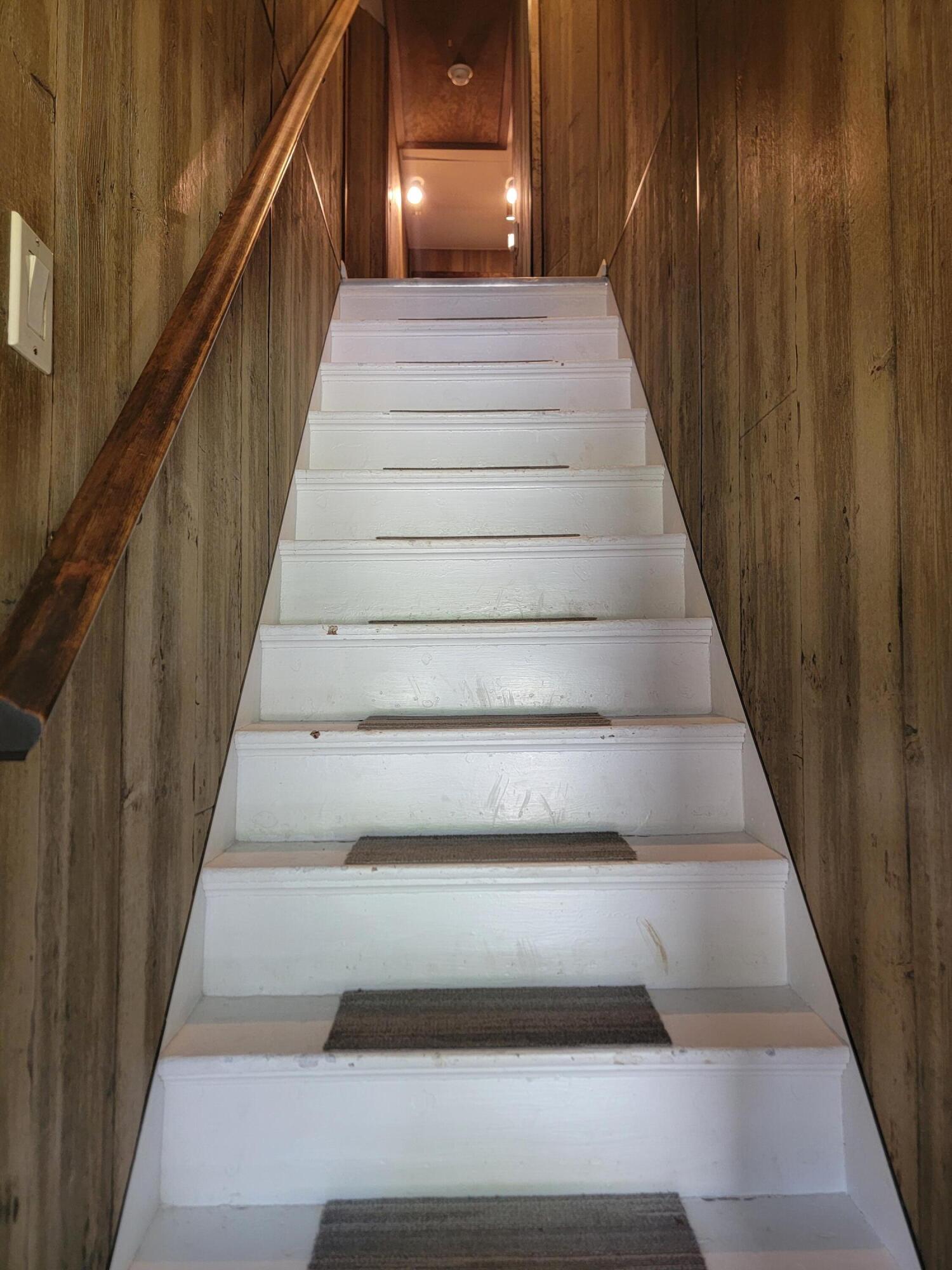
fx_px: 880
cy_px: 635
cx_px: 476
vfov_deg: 71.6
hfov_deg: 56.8
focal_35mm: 24
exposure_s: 1/40
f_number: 1.8
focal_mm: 6.7
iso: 160
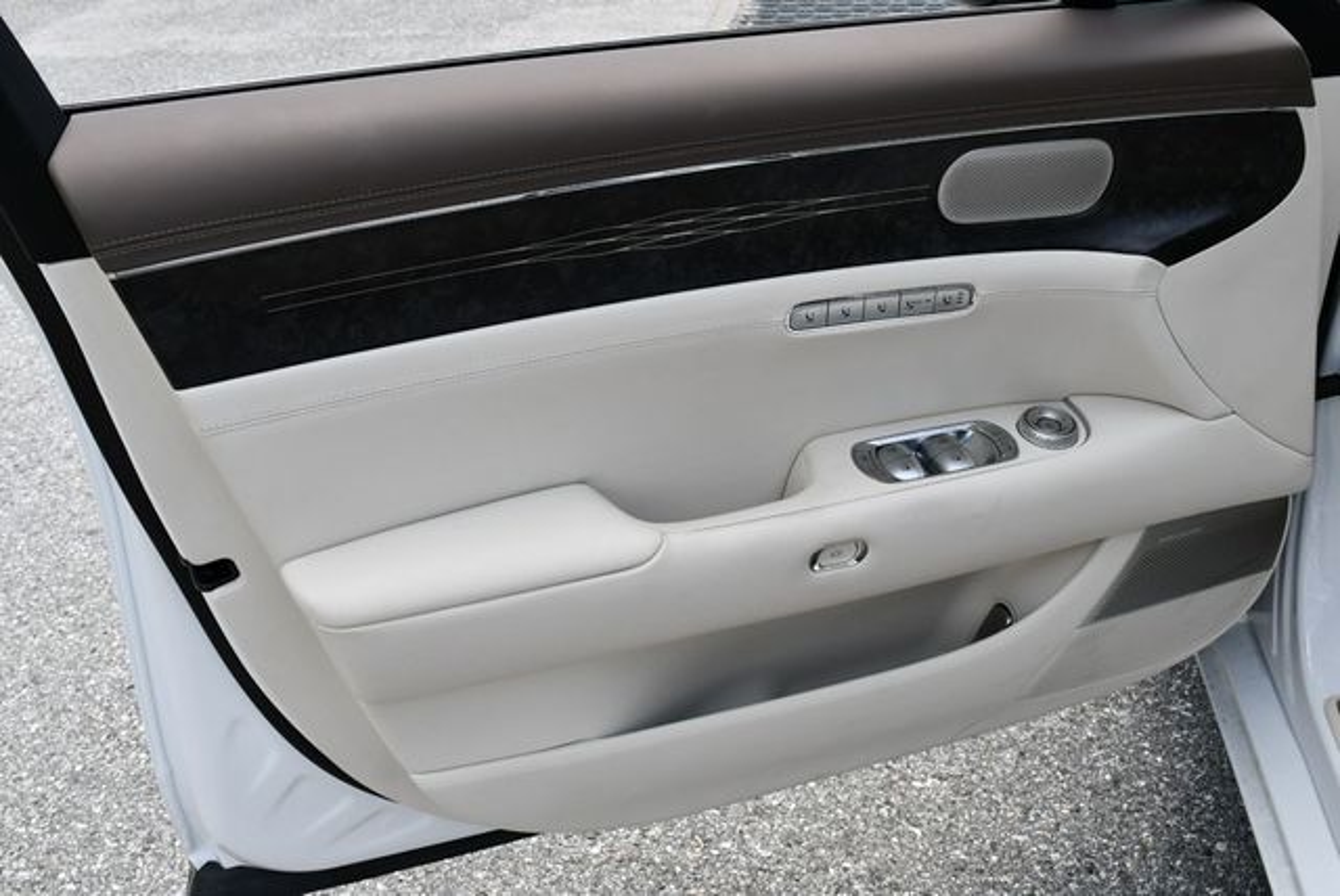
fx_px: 1341
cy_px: 448
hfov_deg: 53.1
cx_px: 670
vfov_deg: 36.9
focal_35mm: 36
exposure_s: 1/250
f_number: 8
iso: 180
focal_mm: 18
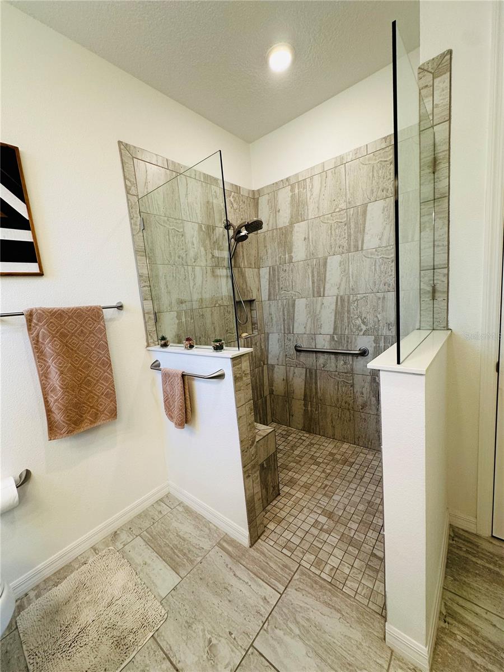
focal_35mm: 14
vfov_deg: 102.1
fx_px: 272
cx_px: 252
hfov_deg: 85.7
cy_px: 336
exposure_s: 1/120
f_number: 2.2
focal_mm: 2.22
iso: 125
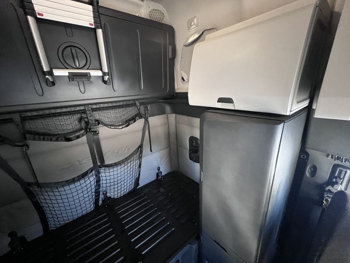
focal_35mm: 13
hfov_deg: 106.2
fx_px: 131
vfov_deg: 89.9
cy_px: 132
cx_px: 175
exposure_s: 1/34
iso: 1250
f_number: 1.8
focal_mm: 1.57
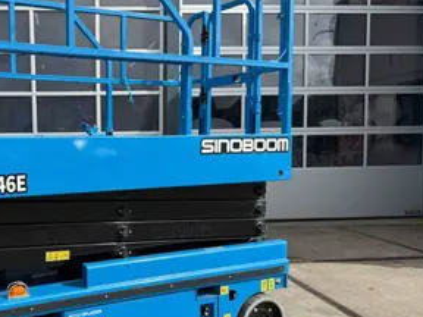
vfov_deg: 35.9
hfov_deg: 44.6
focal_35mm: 40
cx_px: 88
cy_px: 181
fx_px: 489
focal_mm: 6.76
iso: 80
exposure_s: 1/3759
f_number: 1.78
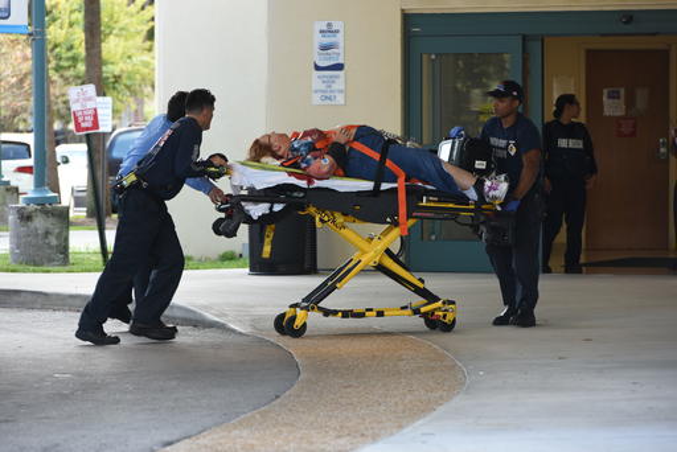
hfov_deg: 10.3
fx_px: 3763
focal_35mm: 200
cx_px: 338
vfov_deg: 6.9
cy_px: 226
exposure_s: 1/160
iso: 500
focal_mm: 200
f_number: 6.3
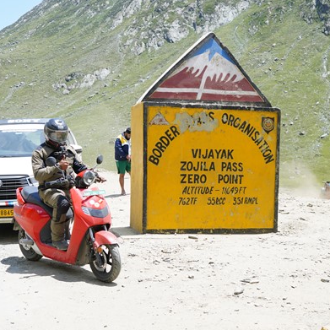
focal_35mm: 47
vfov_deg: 36.1
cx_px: 164
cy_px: 167
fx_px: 507
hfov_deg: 36.1
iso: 125
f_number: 4
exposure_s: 1/640
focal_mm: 24
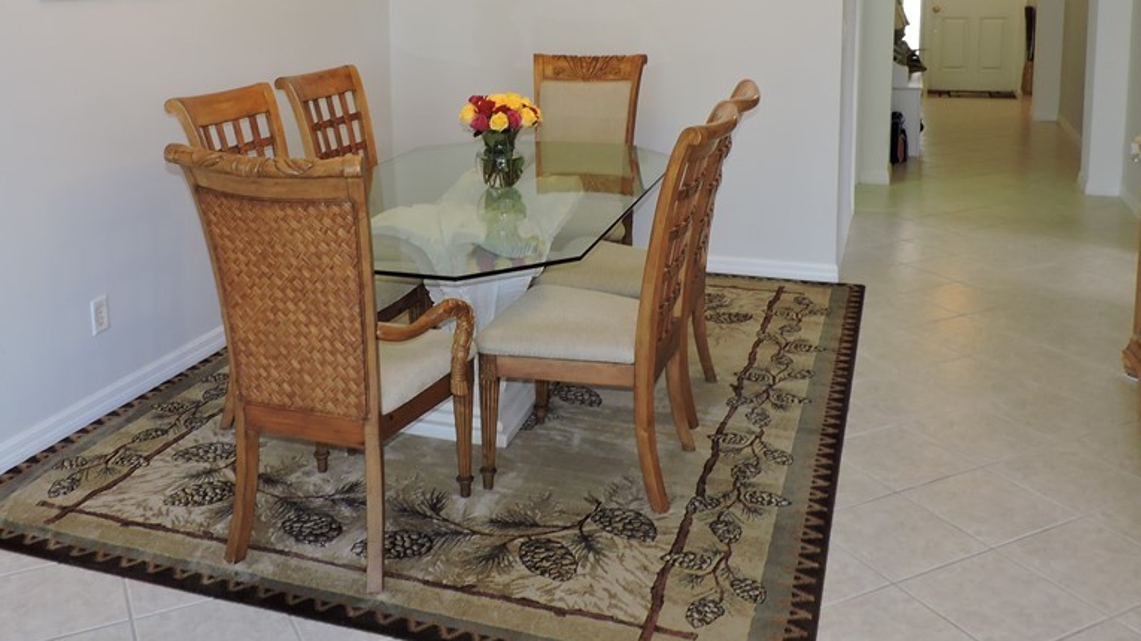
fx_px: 1059
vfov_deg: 32.6
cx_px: 519
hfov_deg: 56.5
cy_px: 107
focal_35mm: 35
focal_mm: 4.3
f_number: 3
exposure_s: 1/40
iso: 160
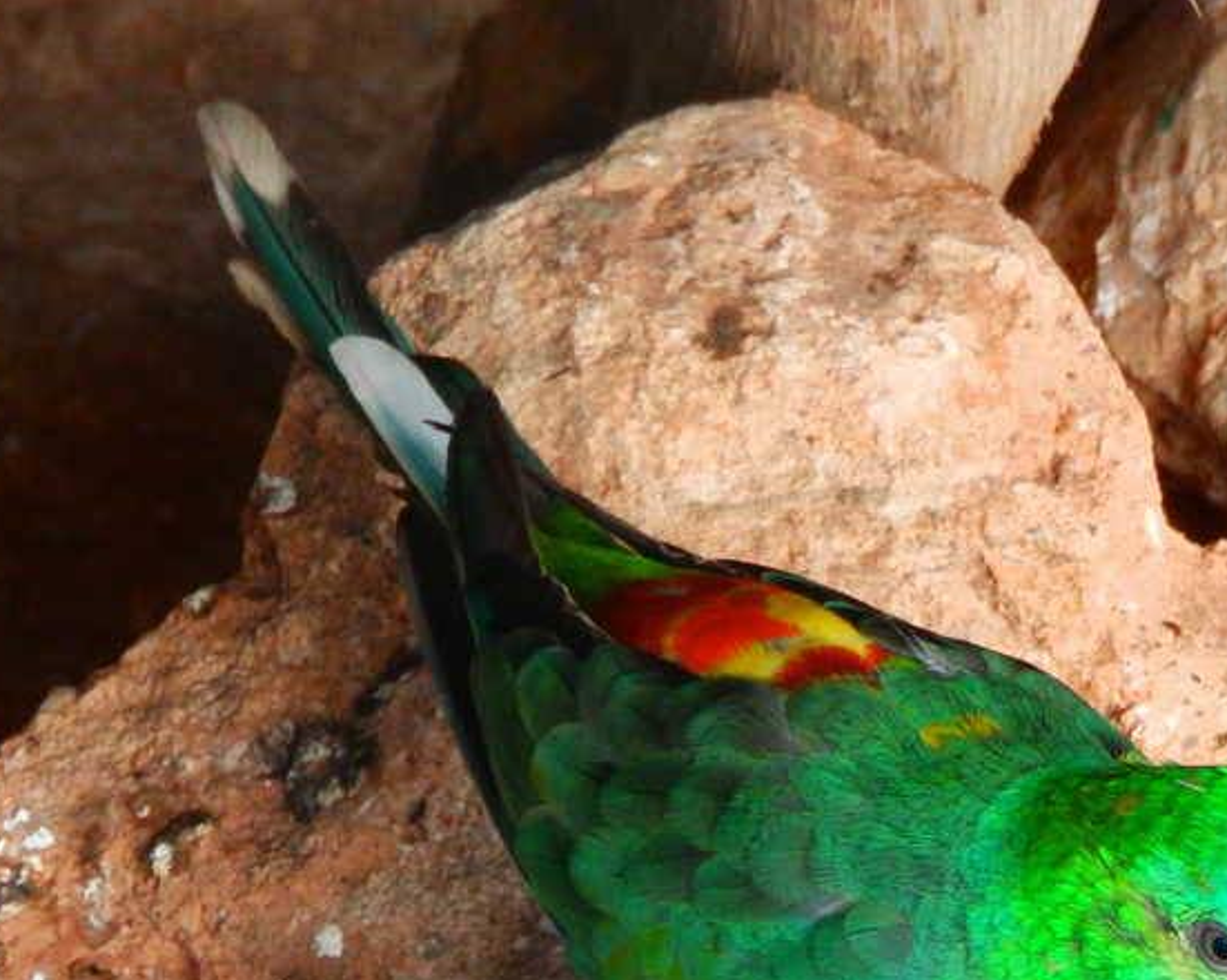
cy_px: 948
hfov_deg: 4.1
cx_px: 1024
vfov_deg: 3.2
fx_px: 17310
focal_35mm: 477
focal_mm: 42.3
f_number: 5.1
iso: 320
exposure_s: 1/80
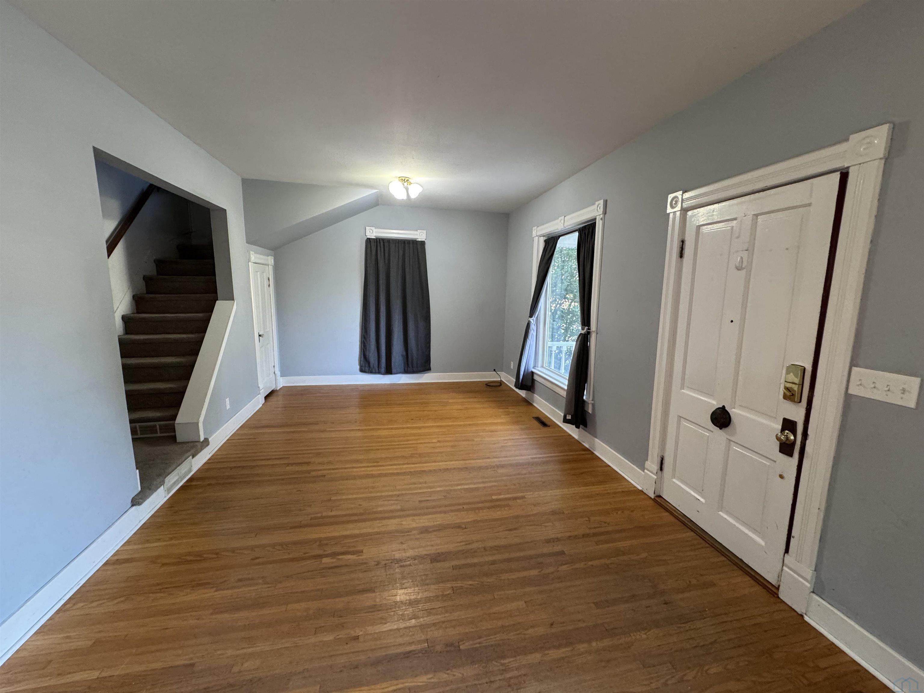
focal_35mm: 14
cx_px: 462
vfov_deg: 85.7
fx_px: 374
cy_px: 346
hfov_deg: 102.1
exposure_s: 1/60
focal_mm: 2.22
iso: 400
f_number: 2.2
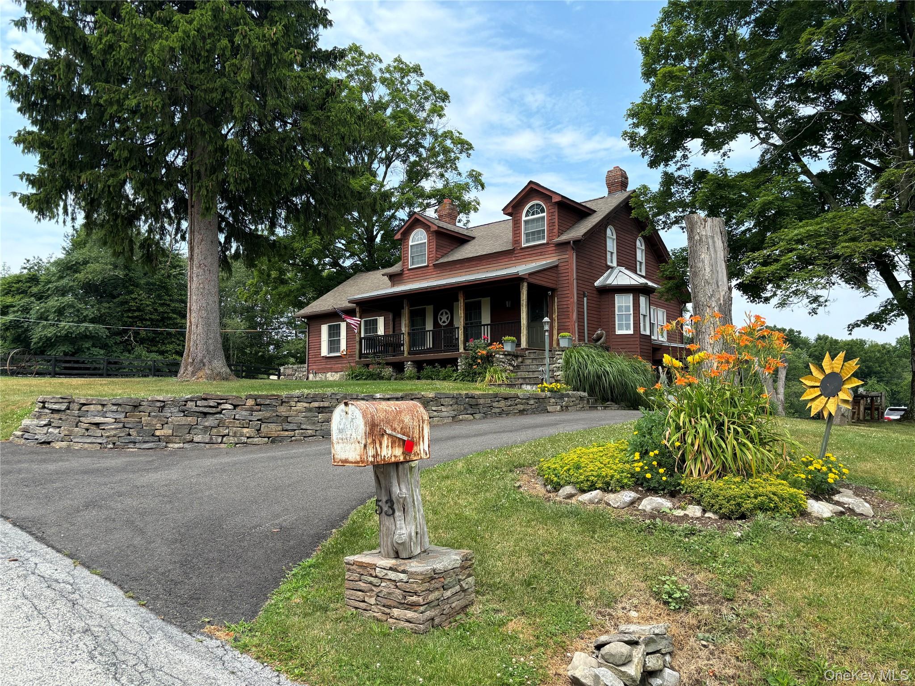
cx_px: 458
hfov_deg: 67.3
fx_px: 687
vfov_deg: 53.1
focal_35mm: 26
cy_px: 343
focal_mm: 5.96
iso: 50
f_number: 1.6
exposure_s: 1/1642
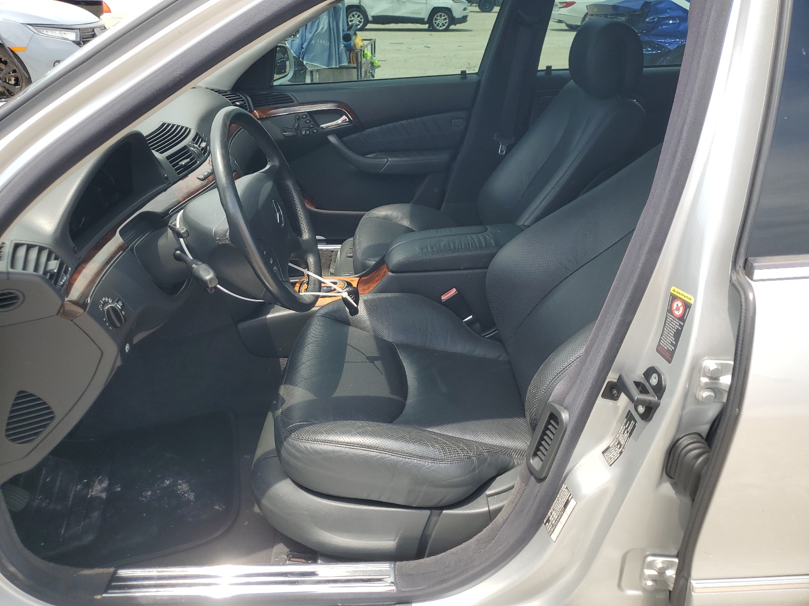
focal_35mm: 26
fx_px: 608
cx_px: 404
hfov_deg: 67.3
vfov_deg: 53.1
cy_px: 303
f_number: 1.5
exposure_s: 1/1250
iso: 50
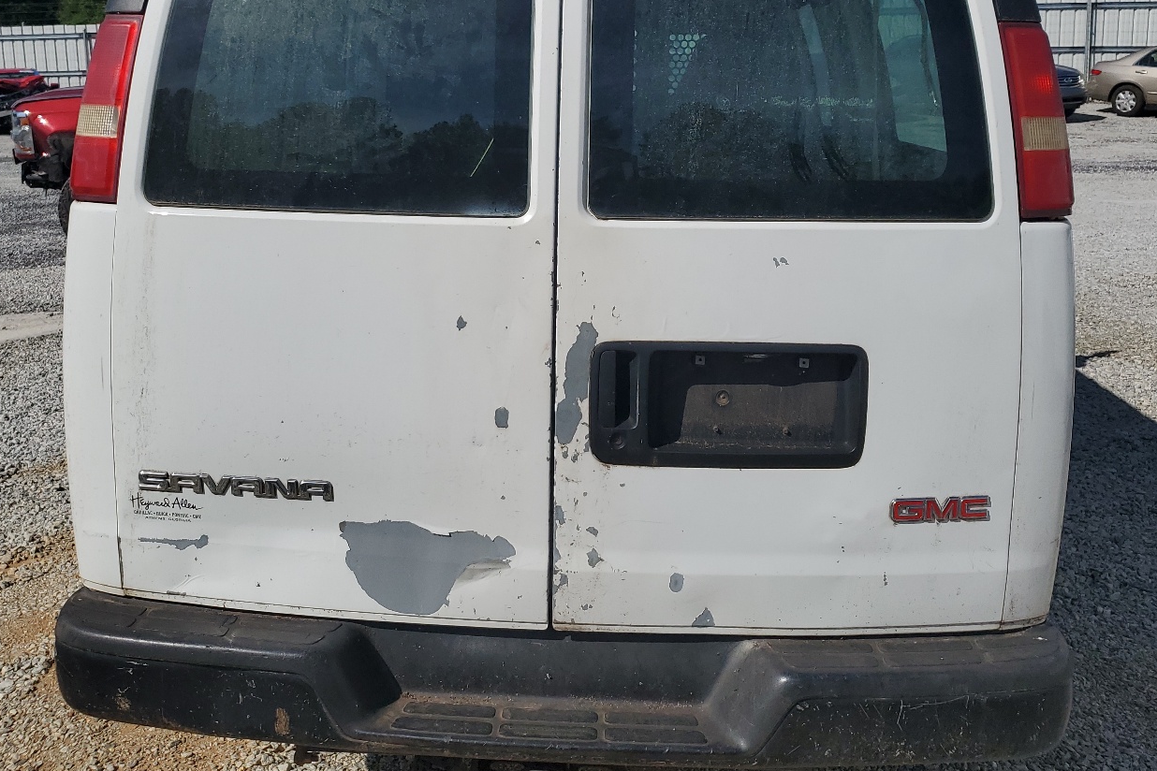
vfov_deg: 37.5
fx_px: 1125
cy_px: 271
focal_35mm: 35
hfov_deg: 54.4
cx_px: 555
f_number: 1.5
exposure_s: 1/10000
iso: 51
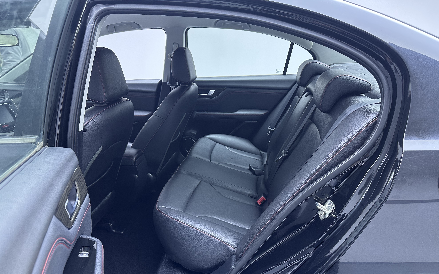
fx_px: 311
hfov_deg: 70.4
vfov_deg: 47.4
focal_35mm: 26
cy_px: 160
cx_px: 224
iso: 200
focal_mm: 6.86
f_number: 1.78
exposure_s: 1/50
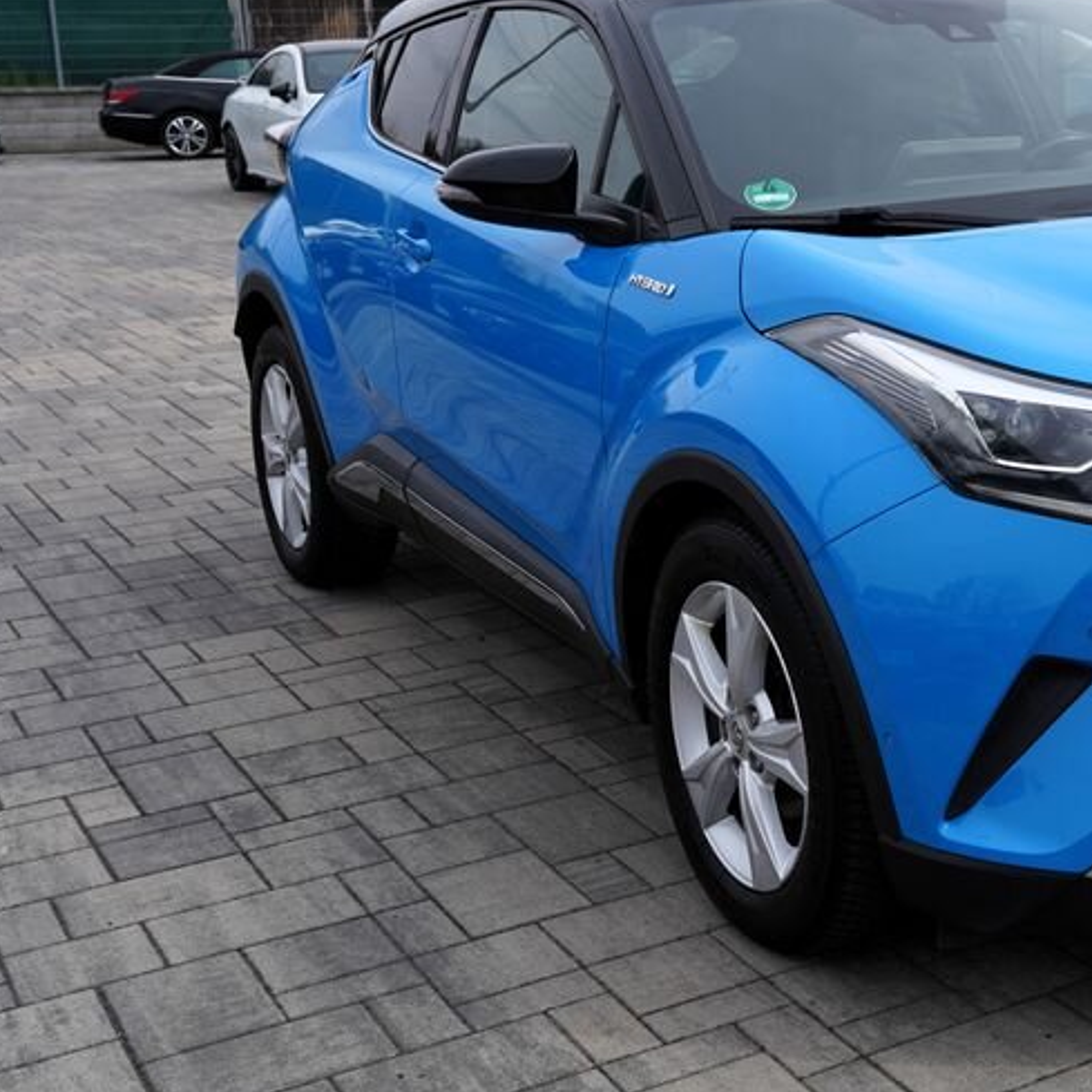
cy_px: 412
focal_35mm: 57
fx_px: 2034
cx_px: 1092
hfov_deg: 28.2
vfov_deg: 29.9
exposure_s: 1/320
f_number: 8
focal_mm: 32
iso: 100
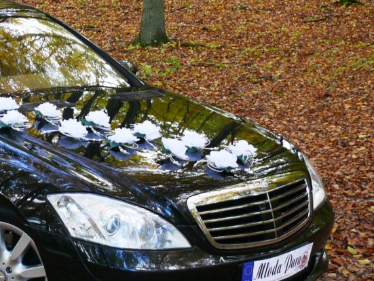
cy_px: 143
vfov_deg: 18.9
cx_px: 30
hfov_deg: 24.2
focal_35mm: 78
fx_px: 843
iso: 100
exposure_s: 1/30
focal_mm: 8.8
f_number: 2.8
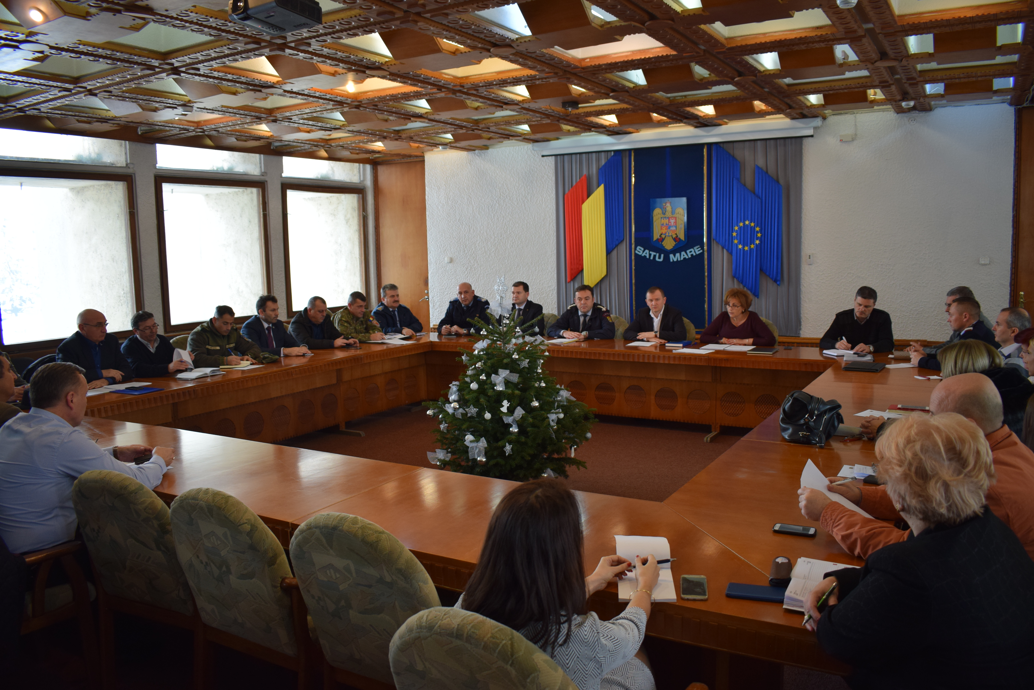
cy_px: 345
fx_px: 776
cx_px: 517
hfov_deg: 67.4
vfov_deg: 48.0
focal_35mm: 27
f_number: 4
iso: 450
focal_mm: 18
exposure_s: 1/60
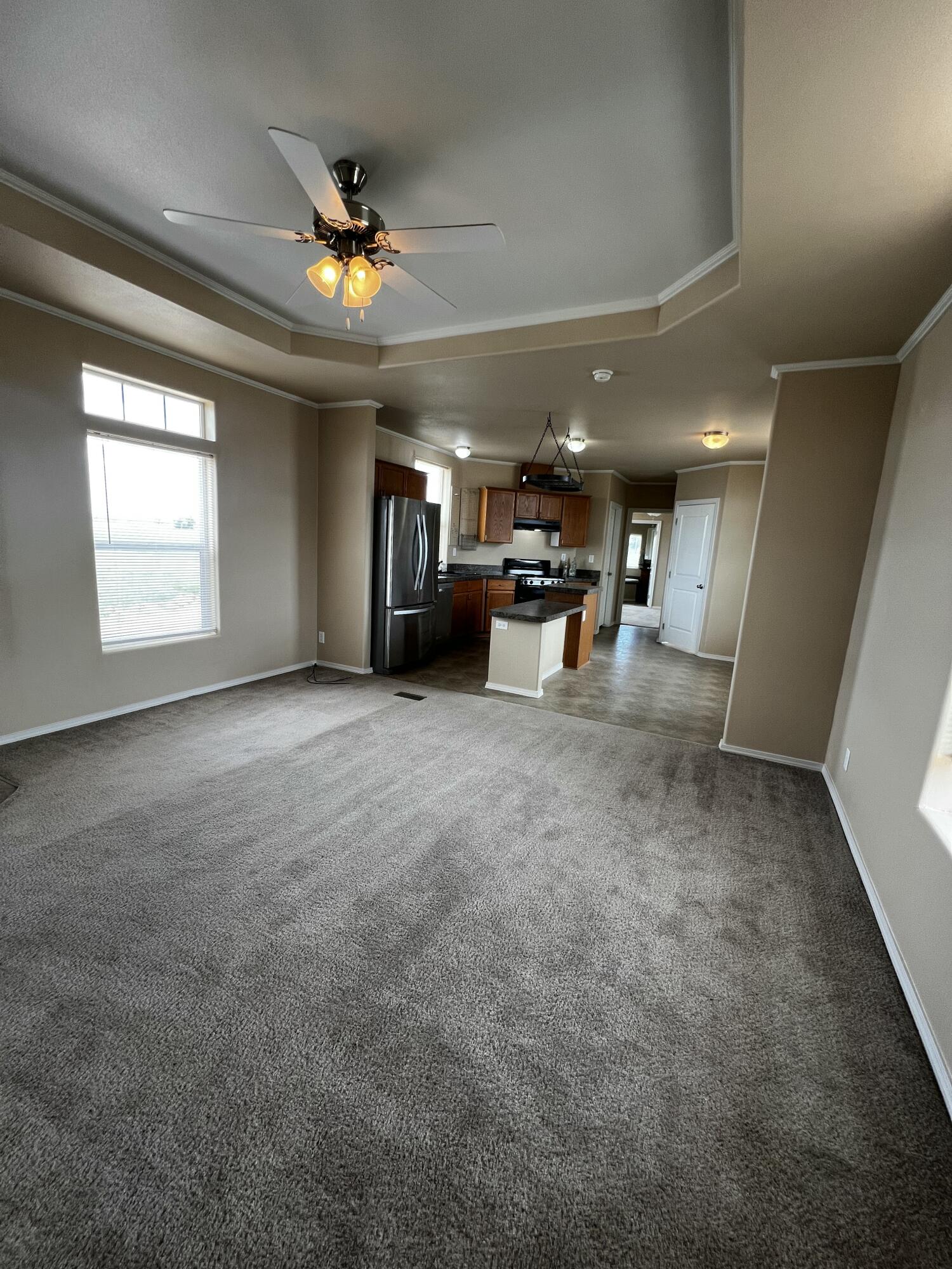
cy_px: 634
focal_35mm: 13
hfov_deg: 89.9
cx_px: 476
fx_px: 477
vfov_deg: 106.2
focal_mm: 1.57
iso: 100
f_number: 1.8
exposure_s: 1/120
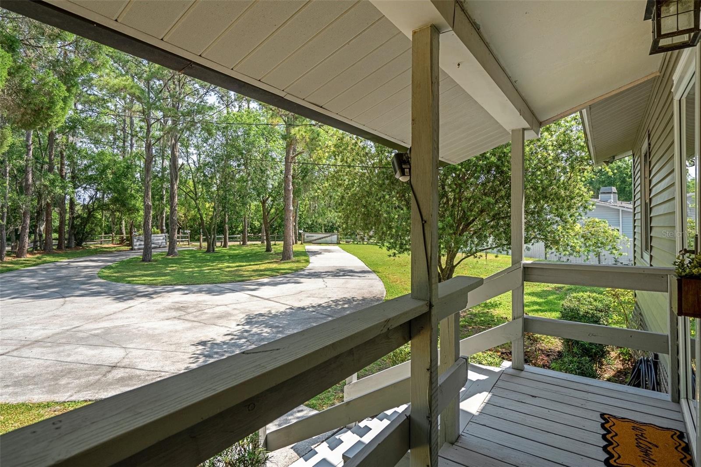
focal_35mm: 18
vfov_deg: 67.4
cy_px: 234
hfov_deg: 90.0
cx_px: 350
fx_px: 350
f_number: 8
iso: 400
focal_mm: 18
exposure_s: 1/320
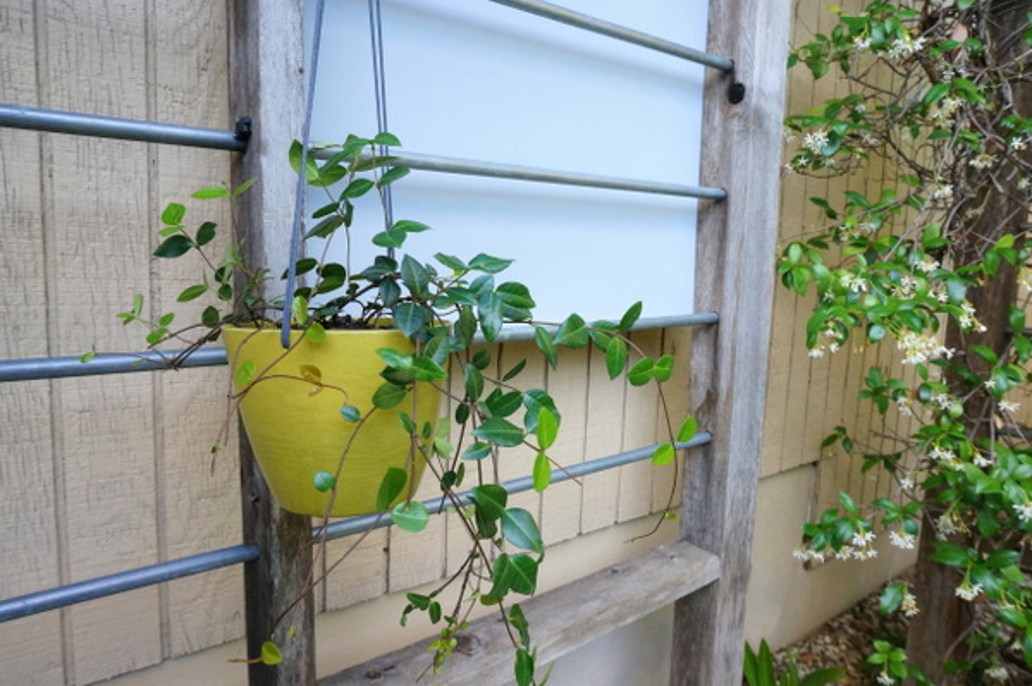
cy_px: 343
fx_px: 687
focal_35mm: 24
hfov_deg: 73.8
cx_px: 516
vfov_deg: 53.1
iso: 1600
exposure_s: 1/200
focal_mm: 16
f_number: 7.1
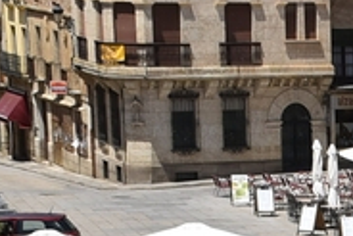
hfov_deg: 7.6
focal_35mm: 255
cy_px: 622
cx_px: 788
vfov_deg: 5.2
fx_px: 2502
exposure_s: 1/400
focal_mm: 26
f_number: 10
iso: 200
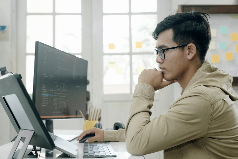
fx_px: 317
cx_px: 119
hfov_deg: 41.1
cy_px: 80
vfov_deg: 28.1
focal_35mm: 48
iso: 400
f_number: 2.8
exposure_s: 1/60
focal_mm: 32.1
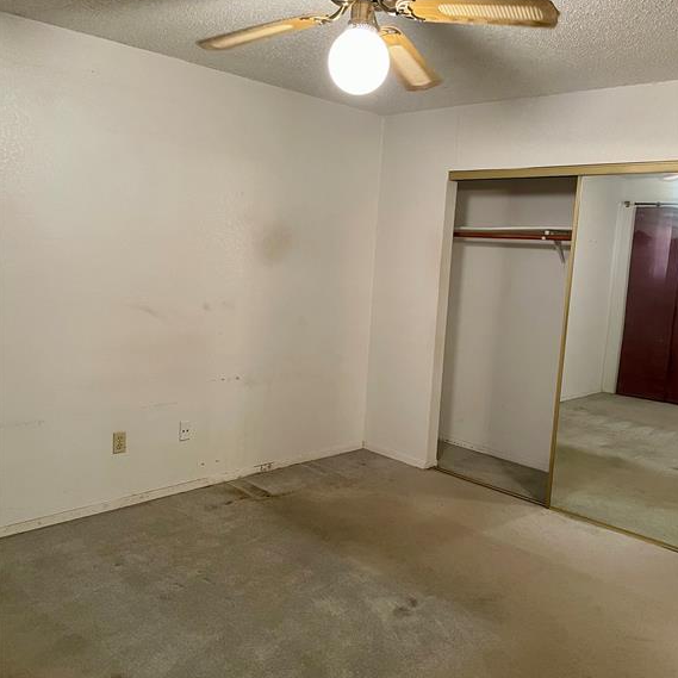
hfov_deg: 52.5
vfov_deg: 52.5
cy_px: 335
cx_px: 340
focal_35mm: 31
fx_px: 687
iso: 320
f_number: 1.6
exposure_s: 1/60
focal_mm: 4.2
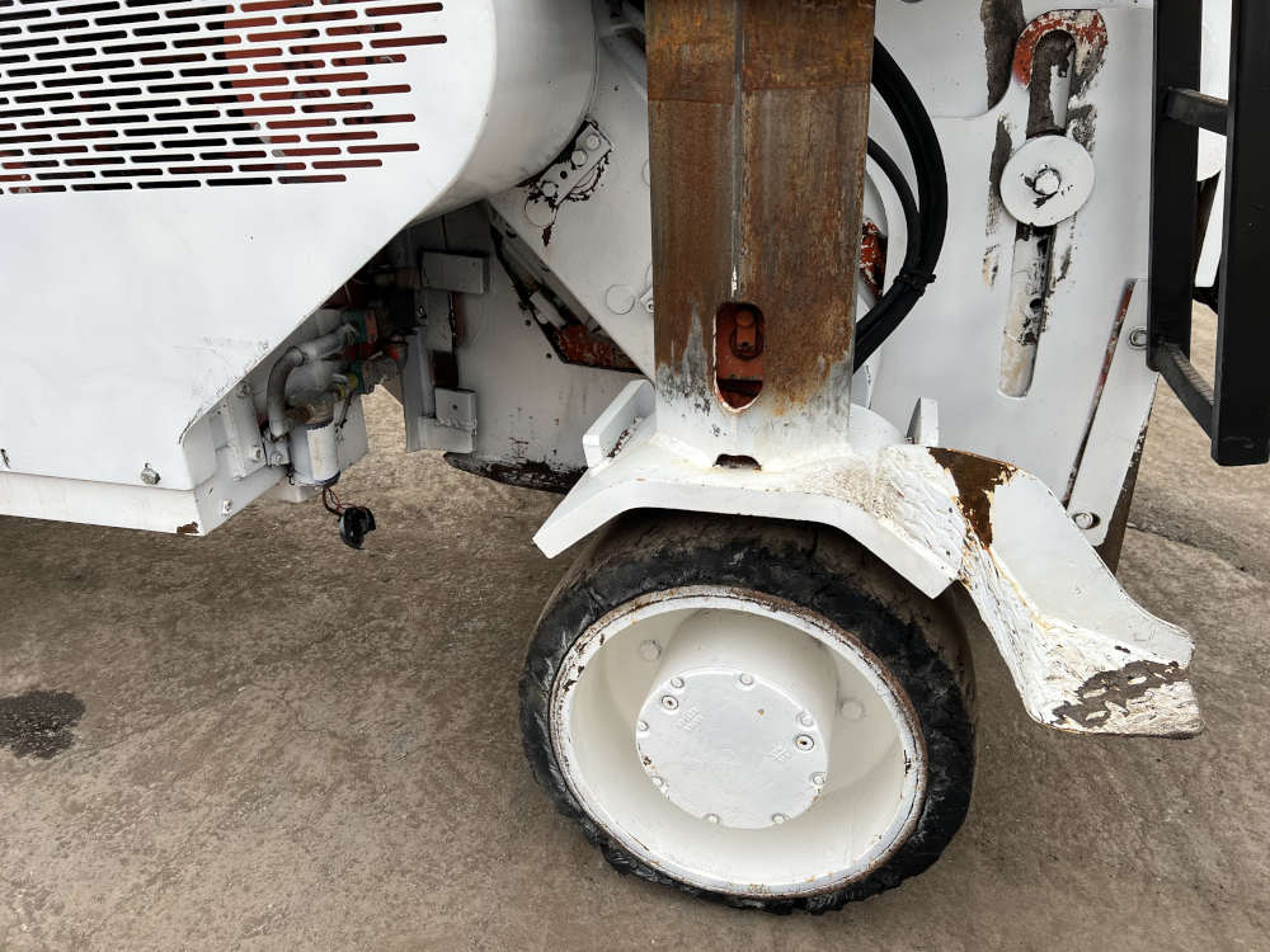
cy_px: 476
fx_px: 954
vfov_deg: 53.1
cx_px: 635
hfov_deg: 67.3
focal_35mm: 26
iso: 50
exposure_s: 1/539
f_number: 1.5
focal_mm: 5.7
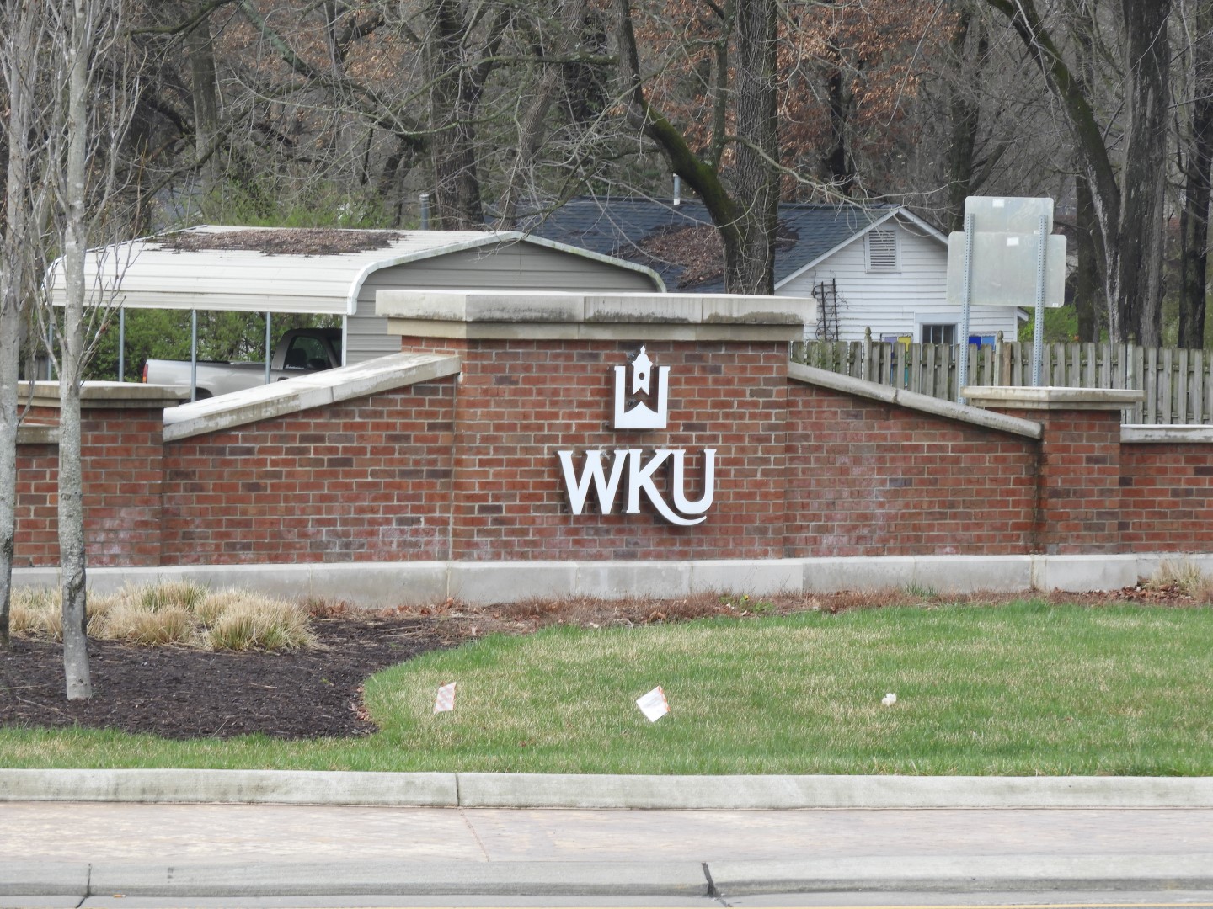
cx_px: 606
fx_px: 7709
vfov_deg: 6.8
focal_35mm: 220
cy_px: 454
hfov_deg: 9.0
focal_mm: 39.4
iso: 100
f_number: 5.3
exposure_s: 1/160
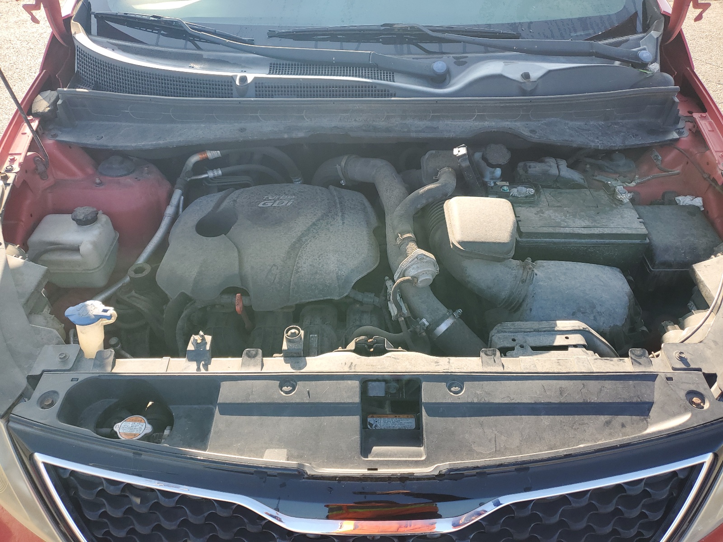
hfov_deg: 67.3
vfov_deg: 53.1
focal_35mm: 26
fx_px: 543
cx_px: 362
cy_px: 271
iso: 50
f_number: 1.5
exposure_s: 1/400
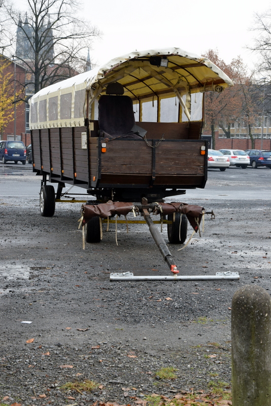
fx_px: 846
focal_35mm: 75
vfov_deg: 27.0
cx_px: 136
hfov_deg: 18.2
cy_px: 203
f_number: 9
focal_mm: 50
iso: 400
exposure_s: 1/125
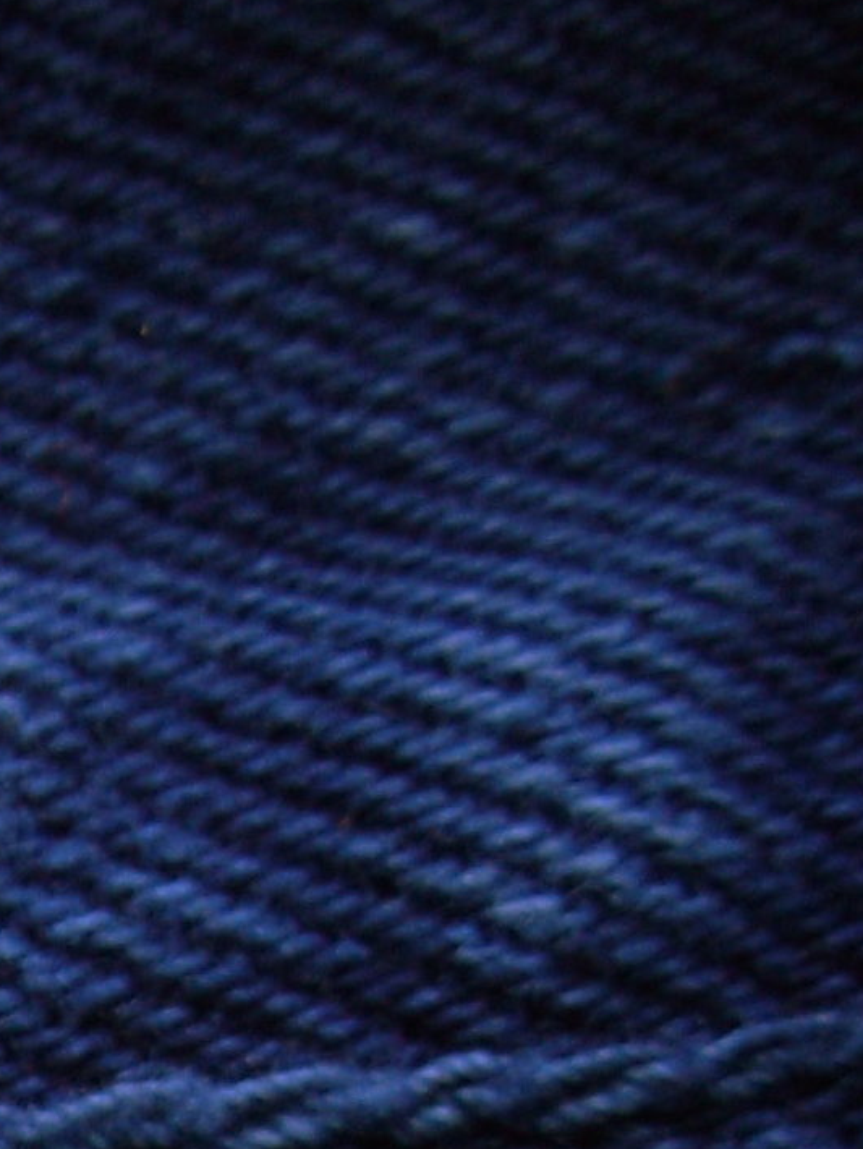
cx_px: -542
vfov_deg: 13.7
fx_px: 4551
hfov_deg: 10.4
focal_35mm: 137
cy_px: 1649
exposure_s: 1/22.6
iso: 50
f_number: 2.9
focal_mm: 6.3
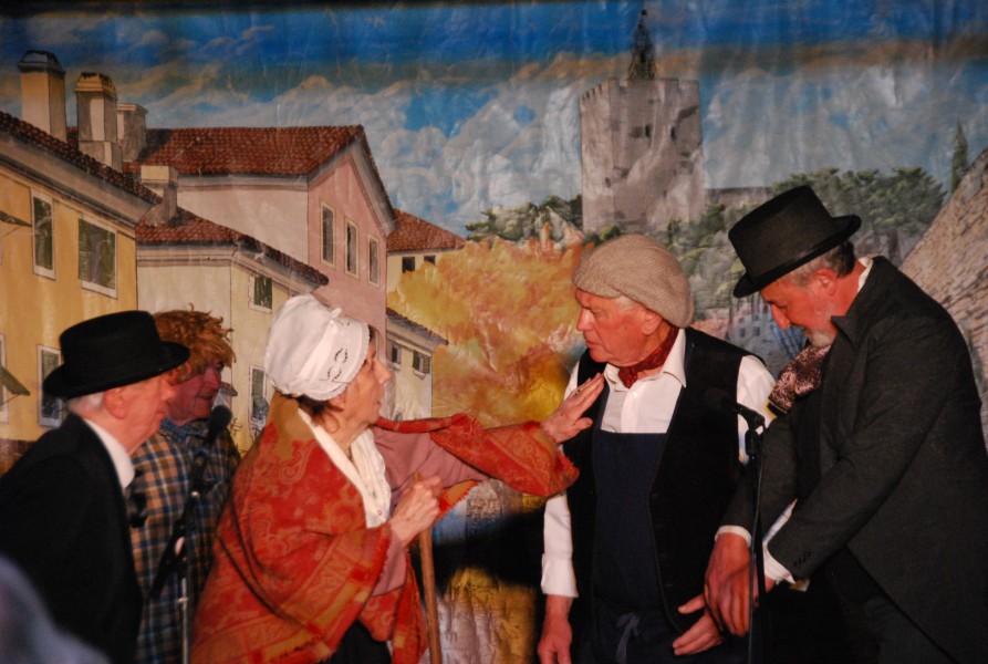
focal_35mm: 158
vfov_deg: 8.8
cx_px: 494
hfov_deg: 13.0
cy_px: 332
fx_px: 4333
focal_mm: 105
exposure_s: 1/80
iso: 1600
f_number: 5.6
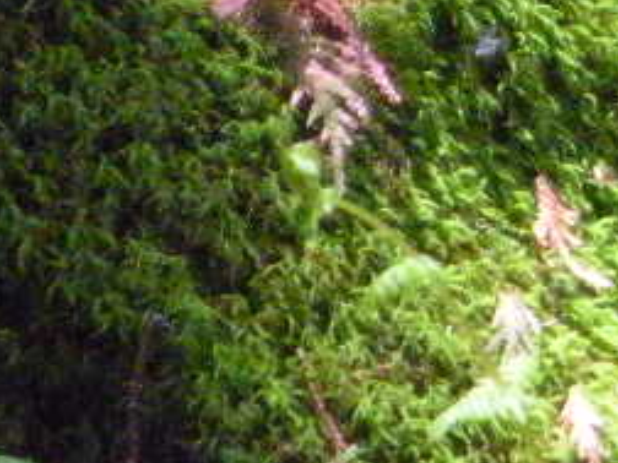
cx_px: 1241
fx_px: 10801
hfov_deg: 3.3
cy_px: -282
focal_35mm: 605
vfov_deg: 2.5
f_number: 5.4
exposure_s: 1/126
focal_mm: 26
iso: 1297
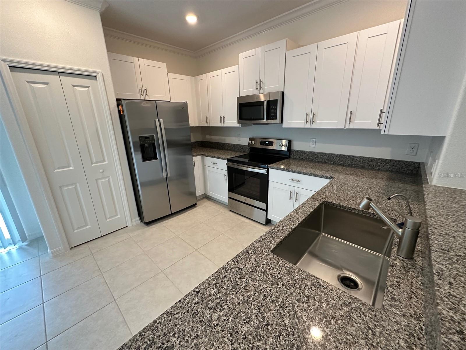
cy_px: 175
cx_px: 233
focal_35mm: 14
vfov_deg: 85.7
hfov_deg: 102.1
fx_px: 188
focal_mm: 2.22
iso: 320
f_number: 2.2
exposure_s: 1/120
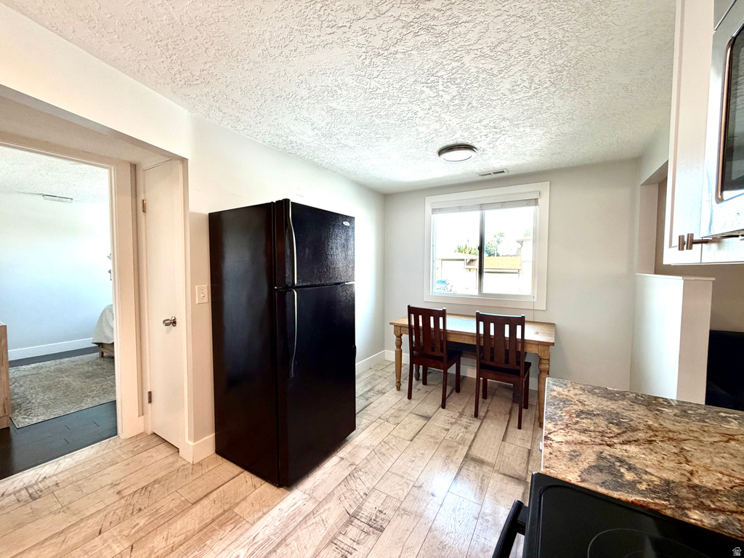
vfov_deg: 85.7
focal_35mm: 14
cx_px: 372
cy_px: 279
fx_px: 301
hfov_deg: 102.1
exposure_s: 1/121
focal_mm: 2.22
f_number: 2.2
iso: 250
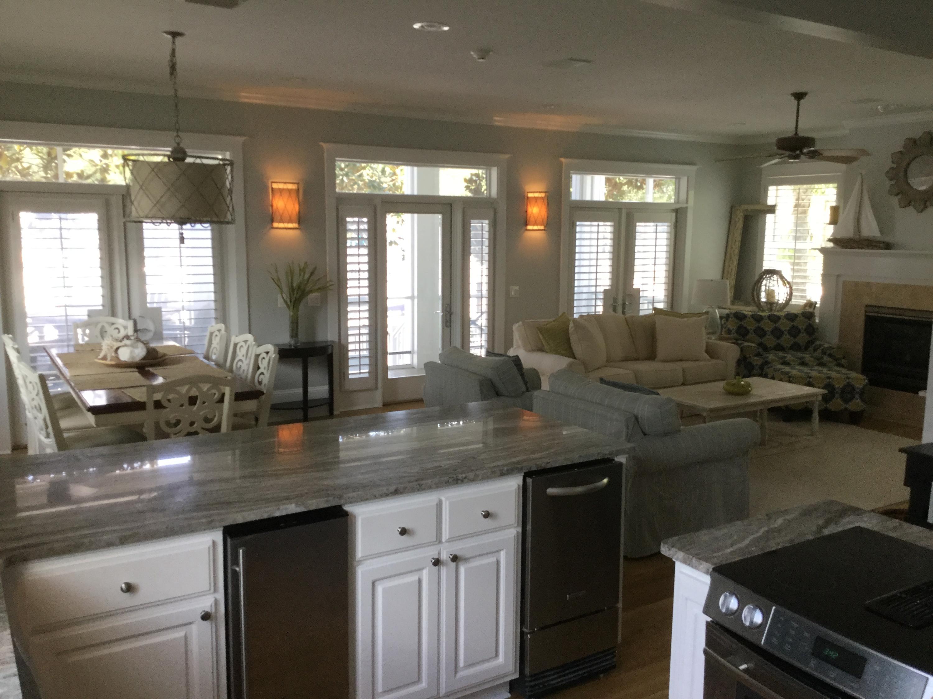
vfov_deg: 45.4
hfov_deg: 58.4
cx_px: 466
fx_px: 836
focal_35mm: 31
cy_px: 350
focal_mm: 3.3
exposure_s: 1/30
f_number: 2.4
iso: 32
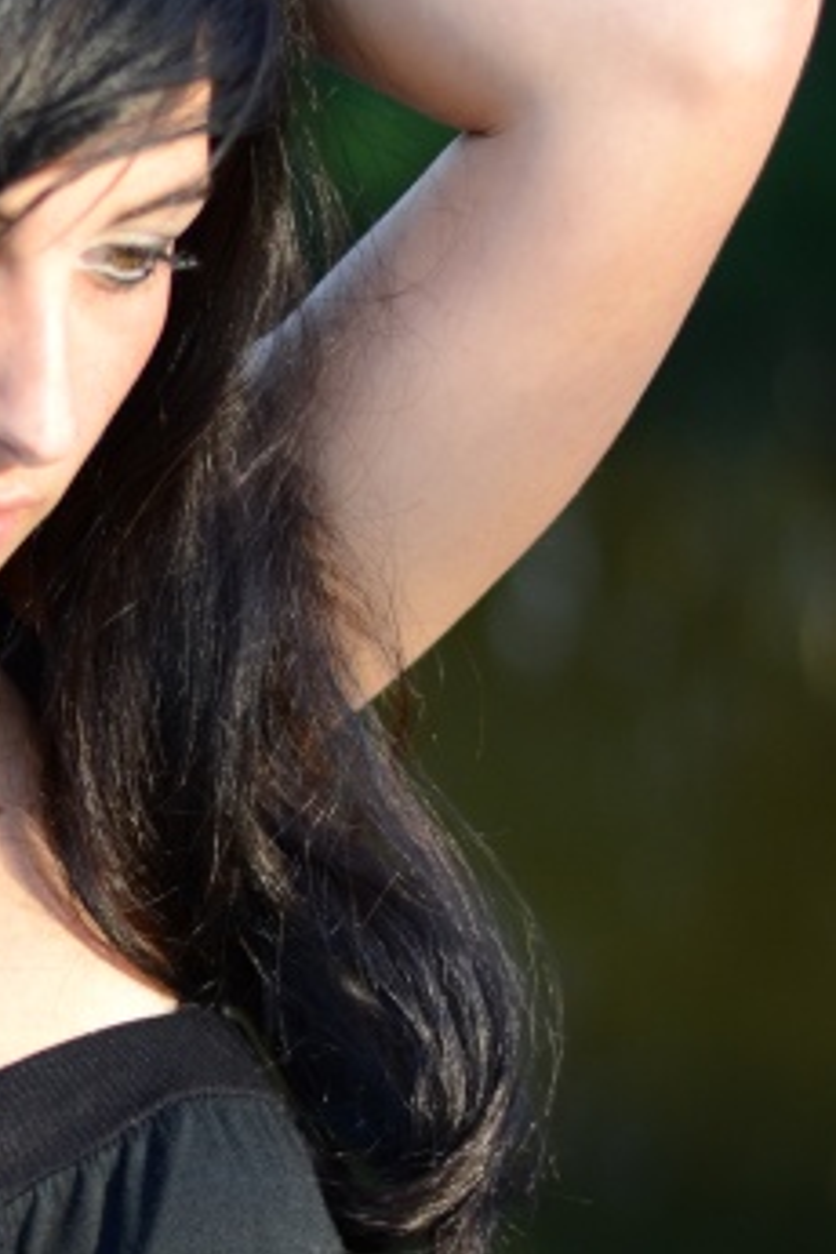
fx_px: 5817
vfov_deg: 12.3
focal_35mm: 167
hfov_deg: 8.2
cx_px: -47
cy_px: 774
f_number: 1.8
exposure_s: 1/1000
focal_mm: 50
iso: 200
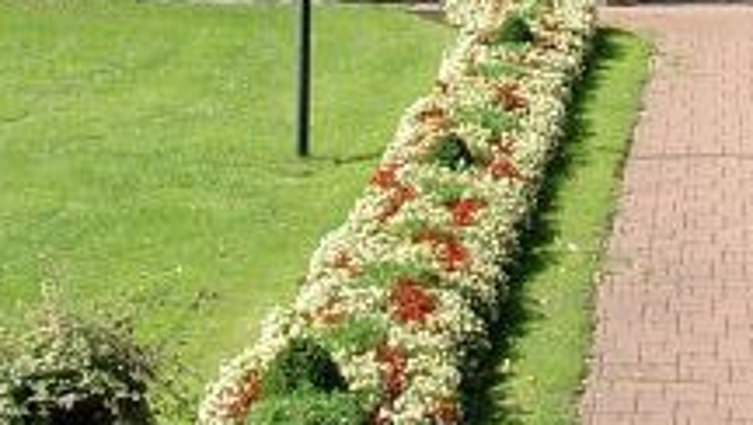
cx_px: 791
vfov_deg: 8.0
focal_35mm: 137
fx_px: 2738
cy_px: -683
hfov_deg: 15.3
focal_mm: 7.13
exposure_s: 1/394
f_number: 4
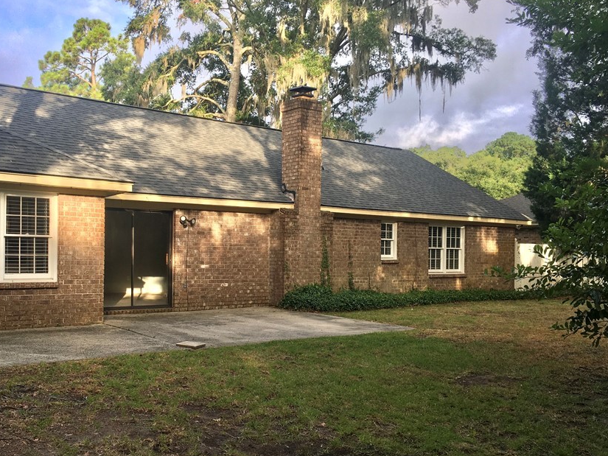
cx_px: 237
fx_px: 632
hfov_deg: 50.9
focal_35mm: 36
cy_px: 264
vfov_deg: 39.6
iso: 25
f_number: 2.2
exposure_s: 1/208
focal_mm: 4.15
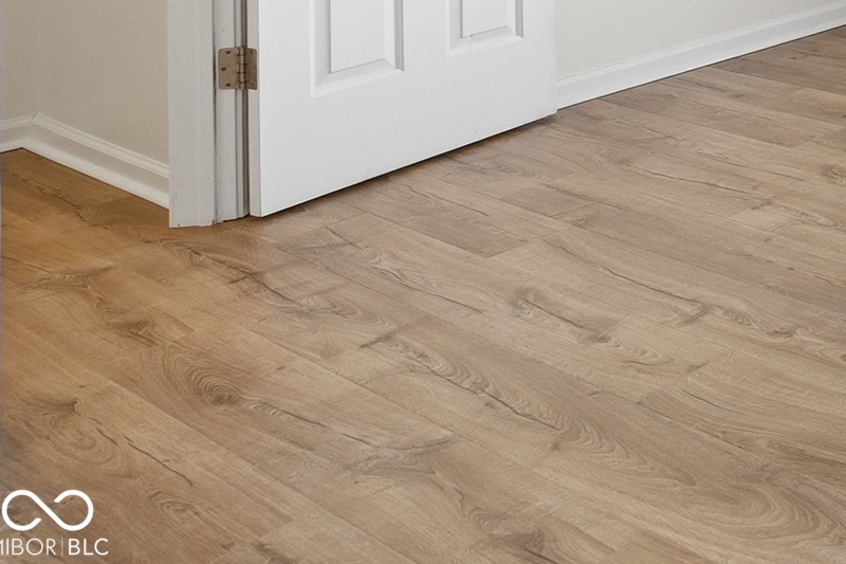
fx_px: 1175
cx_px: 1275
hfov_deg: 27.3
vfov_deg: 22.0
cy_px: -298
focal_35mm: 50
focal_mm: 16
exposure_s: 1/80
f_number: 9
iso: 250
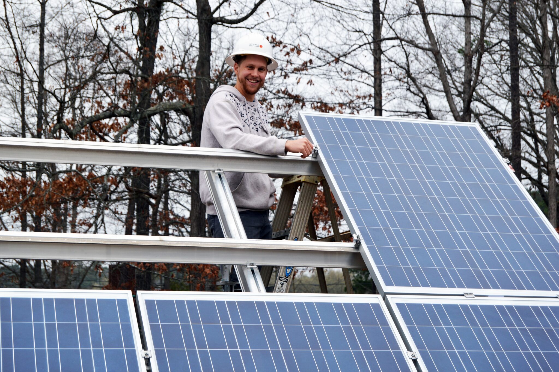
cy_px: 186
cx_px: 280
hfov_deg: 24.6
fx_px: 1280
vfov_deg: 16.5
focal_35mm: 82
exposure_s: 1/125
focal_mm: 55
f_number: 5.6
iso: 100
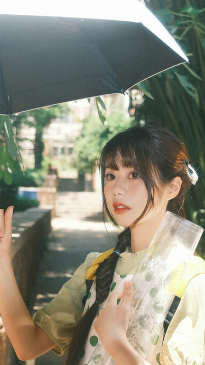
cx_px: 76
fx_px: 647
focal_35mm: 67
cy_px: 185
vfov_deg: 31.4
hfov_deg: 18.0
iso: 400
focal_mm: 28.3
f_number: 2.8
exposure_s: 1/500
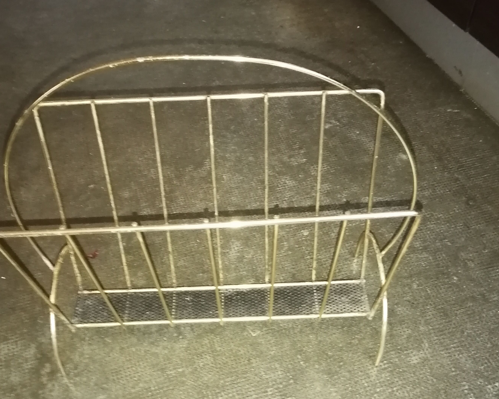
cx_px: 249
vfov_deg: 36.7
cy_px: 287
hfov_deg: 45.8
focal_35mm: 40
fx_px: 591
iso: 1000
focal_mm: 5.3
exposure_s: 1/25
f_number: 1.8
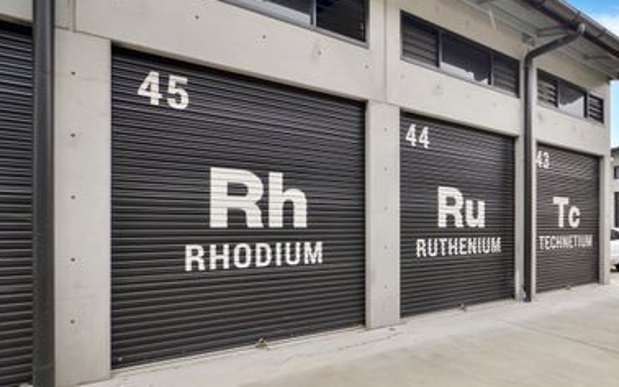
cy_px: 237
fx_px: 320
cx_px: 364
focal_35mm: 19
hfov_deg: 87.2
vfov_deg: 61.5
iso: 180
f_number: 8
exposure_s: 1/250
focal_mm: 10
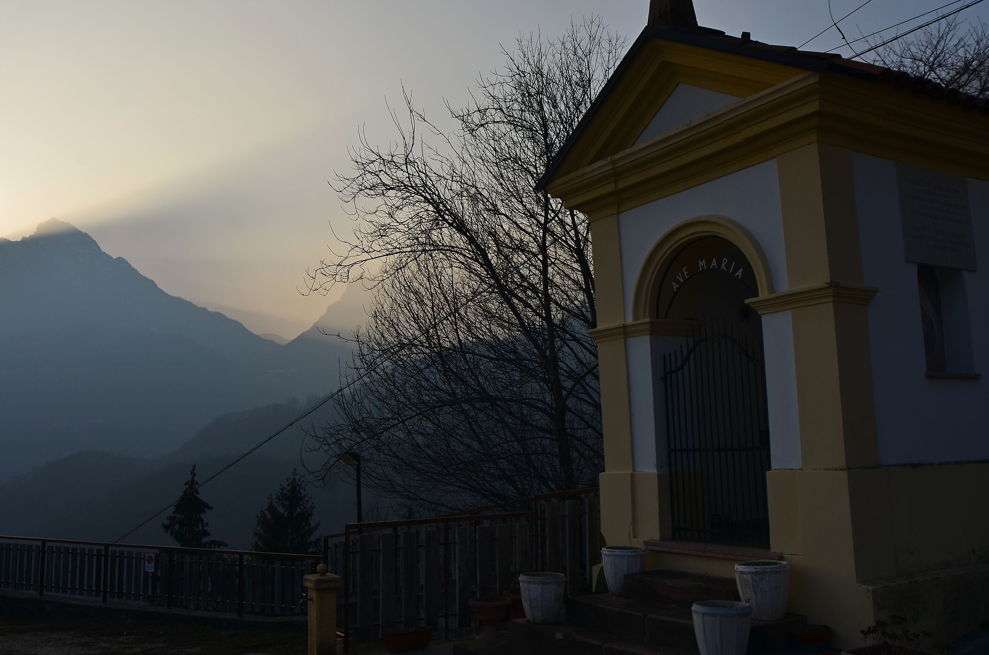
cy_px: 295
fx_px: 932
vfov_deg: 38.7
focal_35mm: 34
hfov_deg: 55.8
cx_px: 450
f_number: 8
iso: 100
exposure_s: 1/640
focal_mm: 20
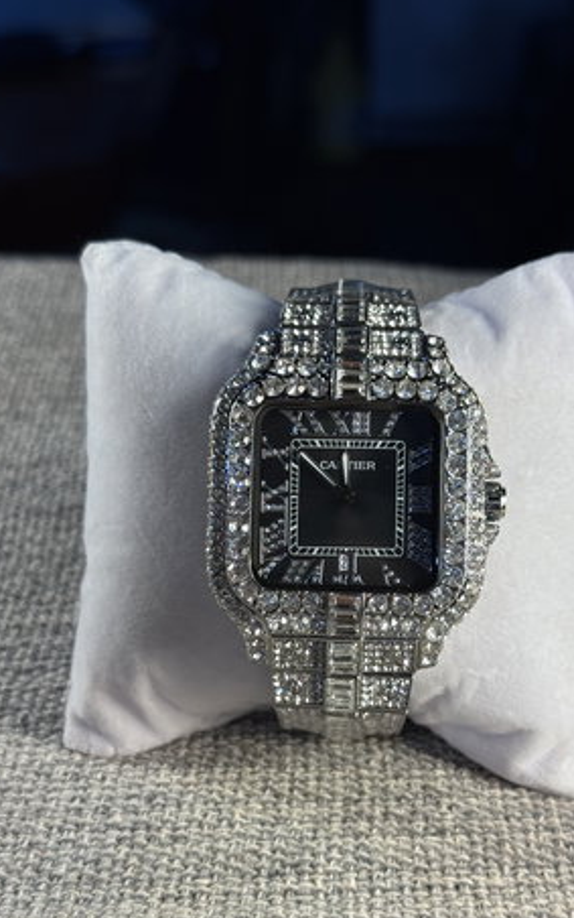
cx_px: 347
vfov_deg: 33.9
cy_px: 525
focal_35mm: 60
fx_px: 1500
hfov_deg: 21.6
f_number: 1.78
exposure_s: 1/167
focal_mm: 6.76
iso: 64
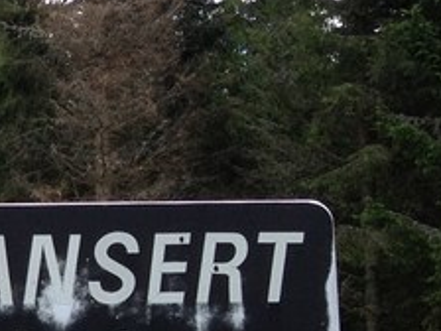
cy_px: 337
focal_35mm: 160
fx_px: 2038
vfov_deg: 9.2
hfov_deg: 11.1
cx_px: -478
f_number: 2.4
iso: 50
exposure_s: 1/386
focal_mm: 4.28
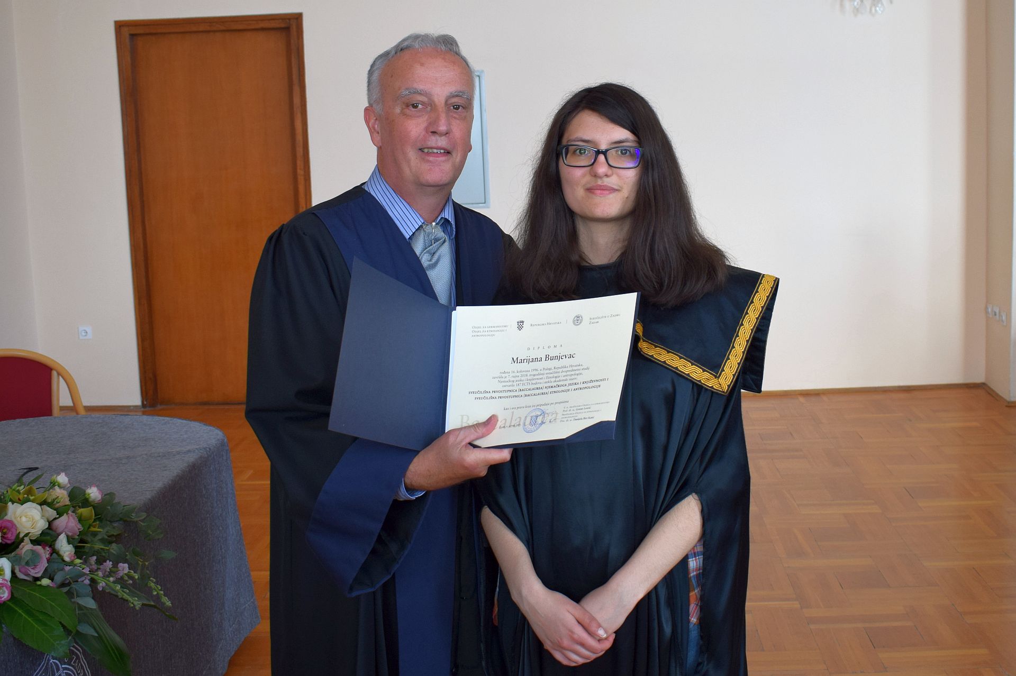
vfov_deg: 43.6
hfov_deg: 62.0
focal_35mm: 30
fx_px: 846
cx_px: 508
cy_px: 338
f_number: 4.5
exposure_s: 1/80
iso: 400
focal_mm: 20
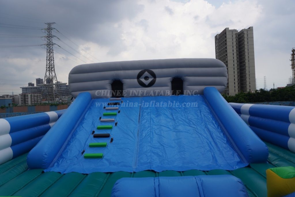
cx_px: 148
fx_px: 197
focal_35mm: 24
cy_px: 98
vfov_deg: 53.1
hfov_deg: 73.7
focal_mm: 16
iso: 100
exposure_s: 1/400
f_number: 5
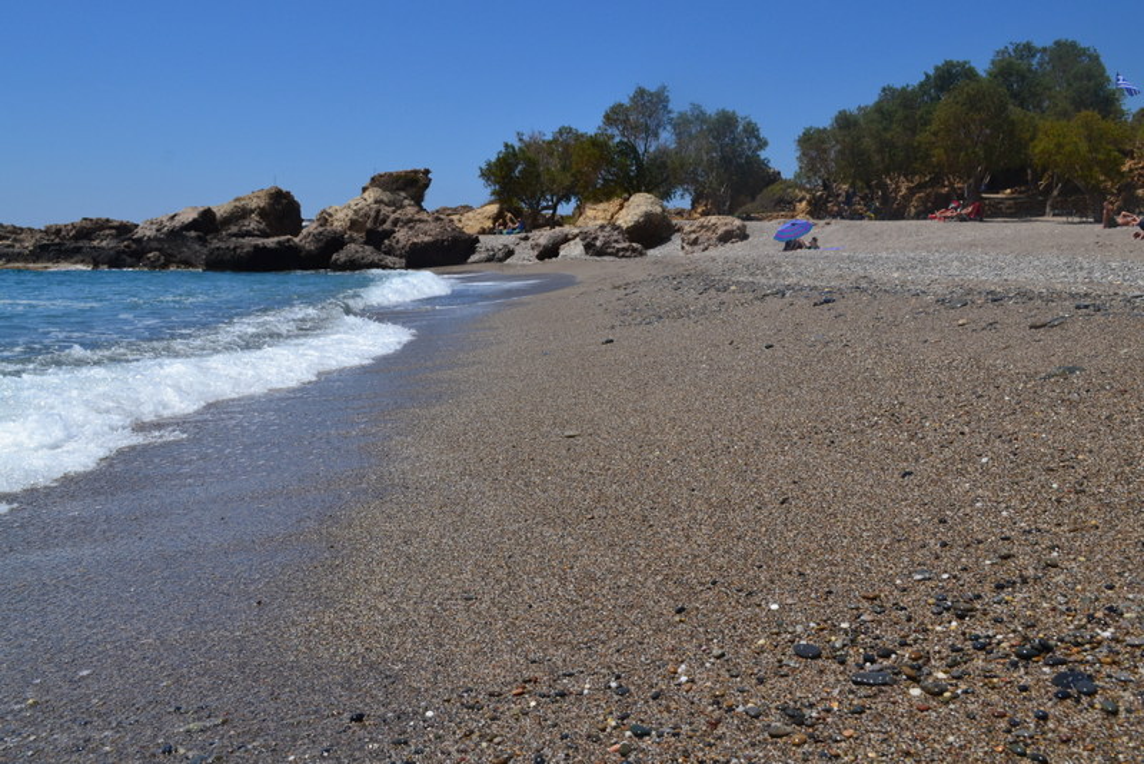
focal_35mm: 33
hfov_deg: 57.2
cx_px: 572
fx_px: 1049
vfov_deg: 40.0
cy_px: 382
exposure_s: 1/500
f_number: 11
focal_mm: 22
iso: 250
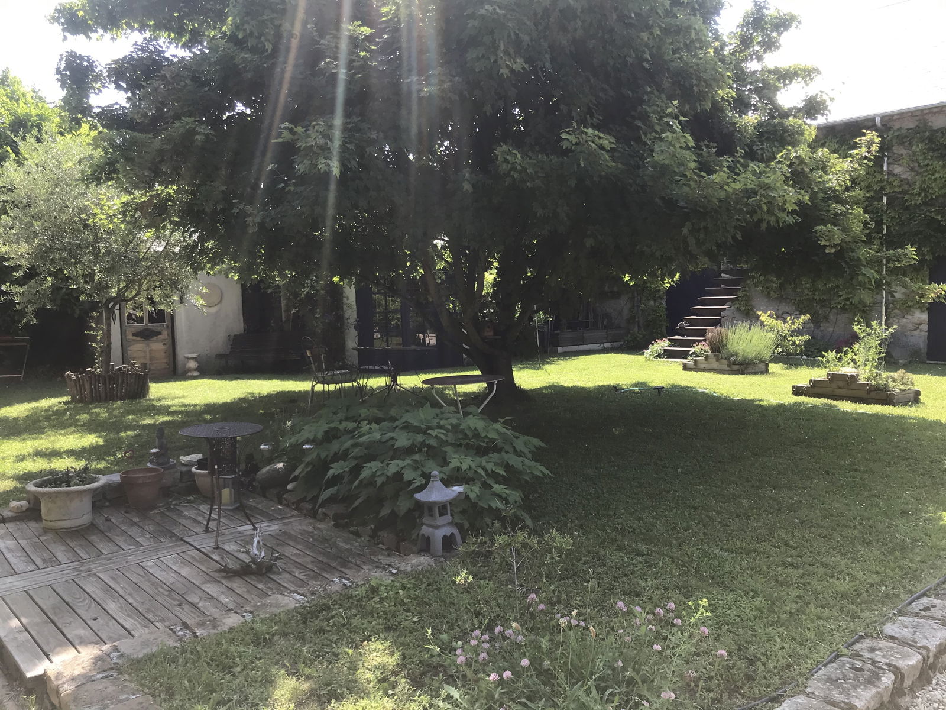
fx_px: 765
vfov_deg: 49.7
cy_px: 355
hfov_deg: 63.4
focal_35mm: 28
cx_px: 473
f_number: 1.8
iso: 20
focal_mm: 3.99
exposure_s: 1/538
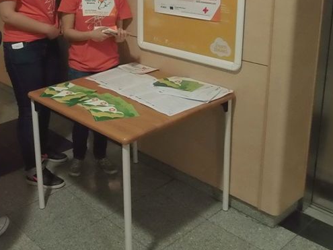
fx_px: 404
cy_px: 54
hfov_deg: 44.5
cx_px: 131
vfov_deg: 33.4
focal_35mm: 42
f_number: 3.2
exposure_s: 1/20
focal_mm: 4.66
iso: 800
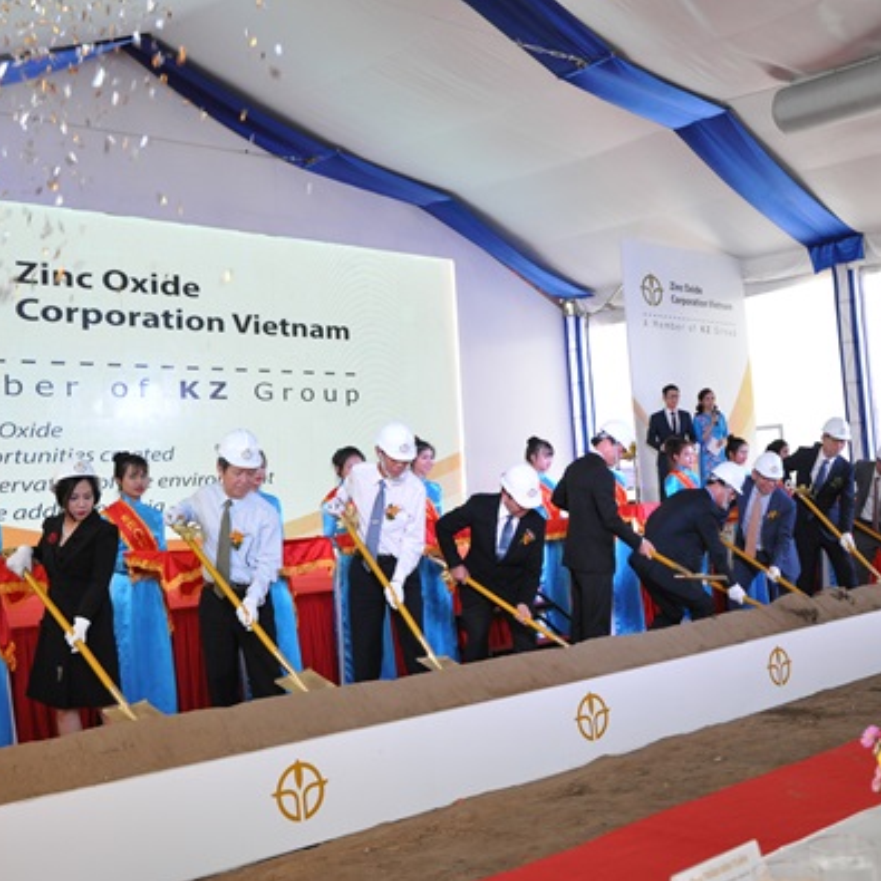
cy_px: 443
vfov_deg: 41.3
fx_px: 1170
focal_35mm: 41
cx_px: 426
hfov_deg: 41.2
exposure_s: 1/80
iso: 800
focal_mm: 21
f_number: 4.5
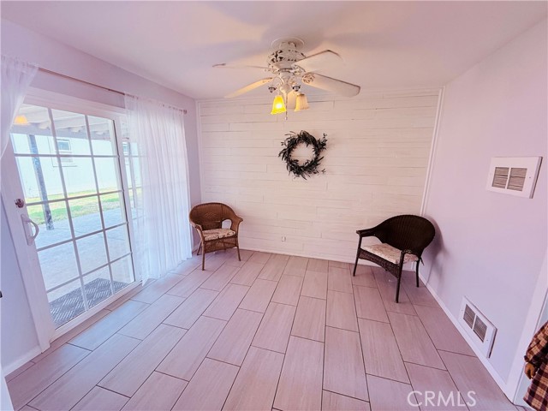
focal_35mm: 14
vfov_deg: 85.7
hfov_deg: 102.1
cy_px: 206
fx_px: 222
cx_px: 274
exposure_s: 1/120
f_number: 2.2
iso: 160
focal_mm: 2.22
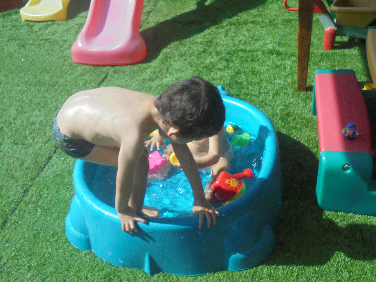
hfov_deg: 43.9
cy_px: 141
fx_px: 467
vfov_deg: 33.6
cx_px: 188
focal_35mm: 43
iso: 100
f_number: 4.5
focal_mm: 7.8
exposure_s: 1/400
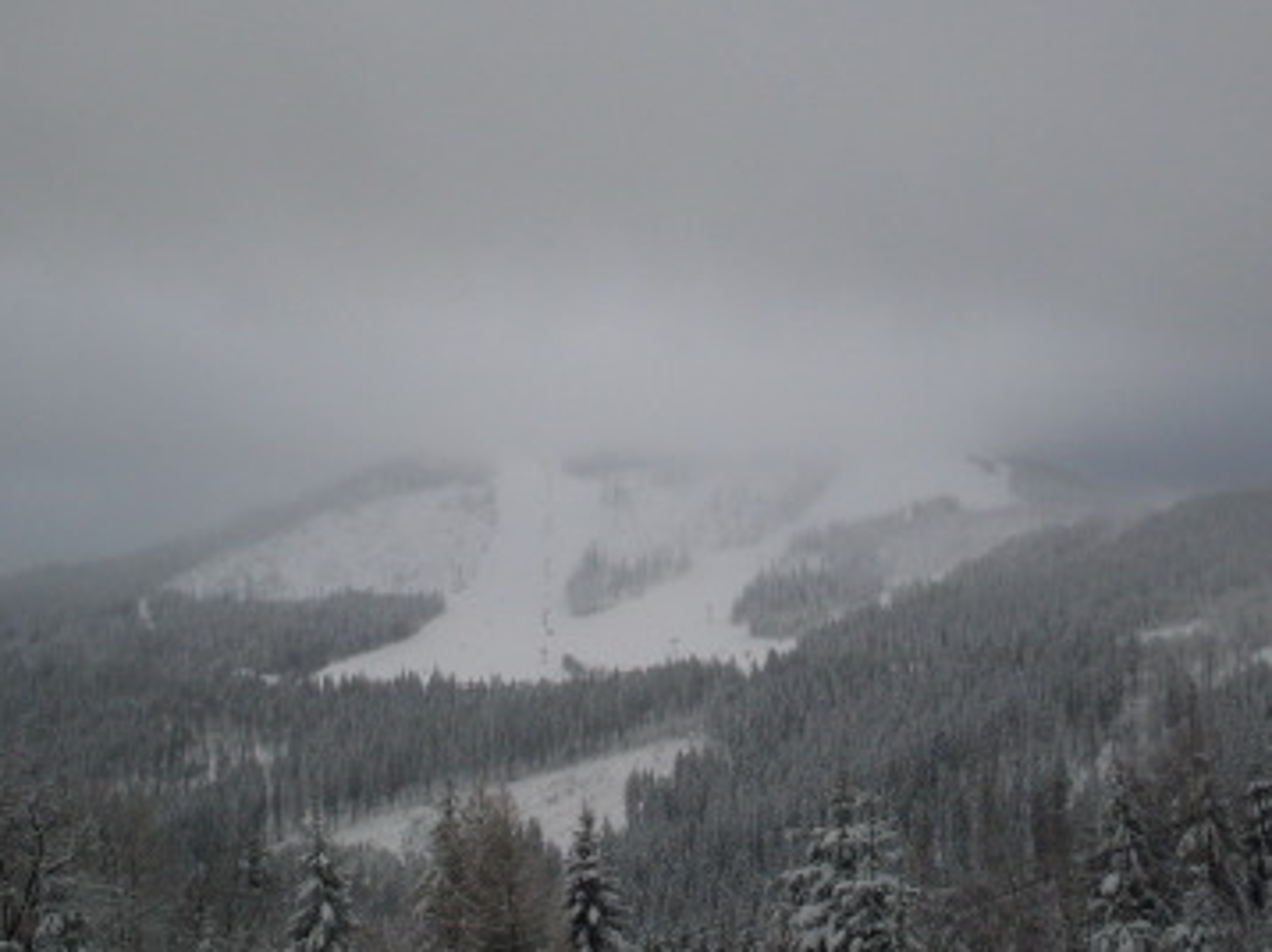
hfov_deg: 37.5
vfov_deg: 28.5
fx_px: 1873
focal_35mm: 51
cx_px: 590
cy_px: 487
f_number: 8.4
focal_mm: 6.3
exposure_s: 1/125
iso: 80
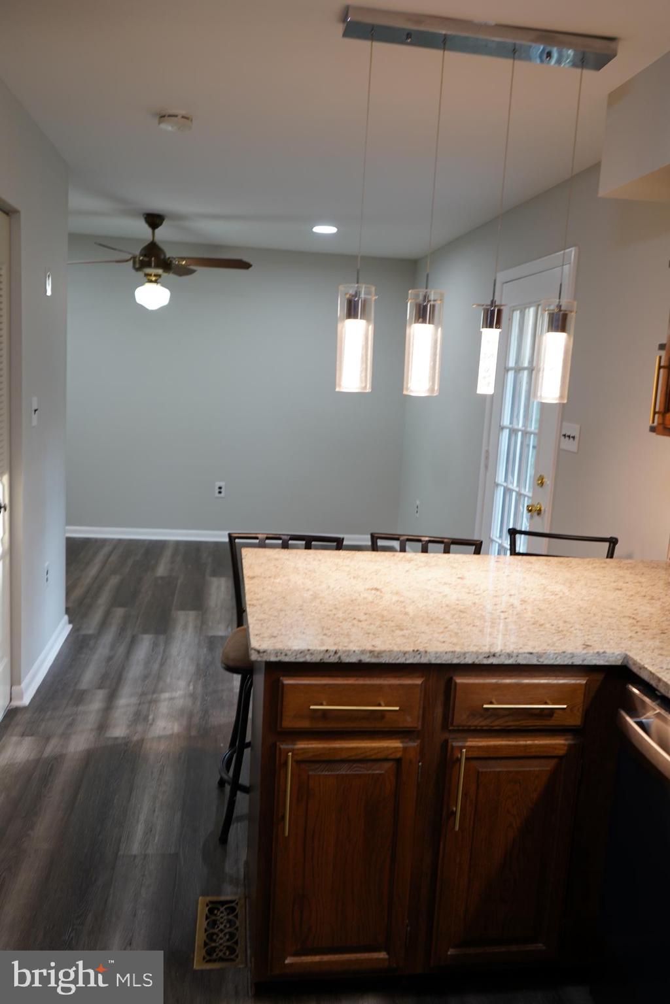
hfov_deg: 46.4
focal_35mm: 28
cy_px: 502
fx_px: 782
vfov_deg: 65.5
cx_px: 335
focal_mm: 28
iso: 400
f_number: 4
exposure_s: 1/30
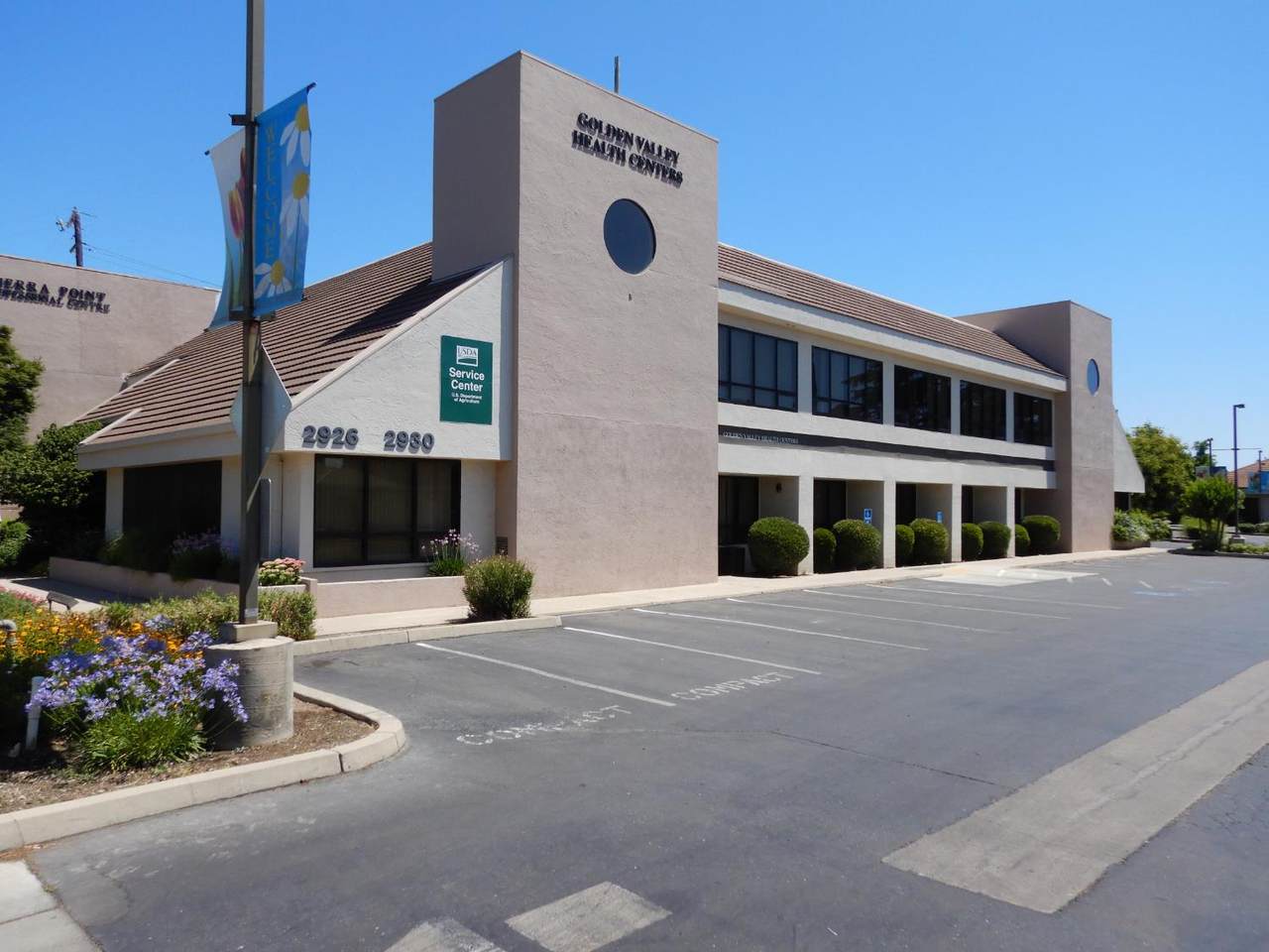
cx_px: 634
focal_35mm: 24
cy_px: 476
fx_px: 880
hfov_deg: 71.6
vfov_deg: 56.8
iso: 125
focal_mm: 4.3
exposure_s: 1/1250
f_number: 4.1
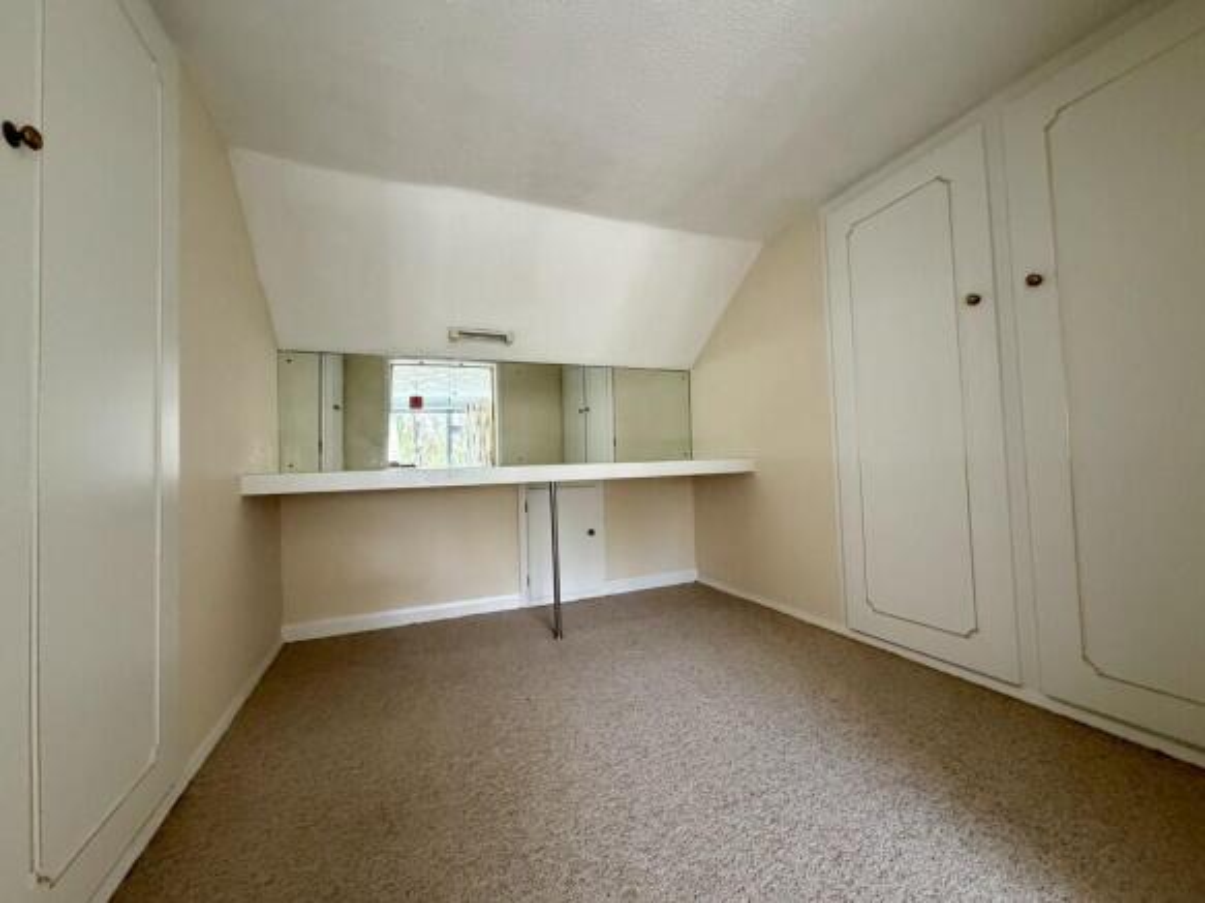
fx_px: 487
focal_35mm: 14
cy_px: 452
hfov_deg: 102.1
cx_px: 602
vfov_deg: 85.7
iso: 500
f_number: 2.2
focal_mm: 2.22
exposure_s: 1/60
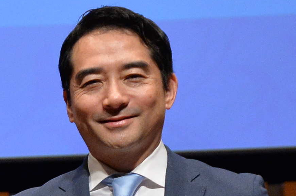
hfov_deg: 6.3
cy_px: 339
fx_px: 2619
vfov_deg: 4.3
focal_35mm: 319
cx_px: -216
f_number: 5.6
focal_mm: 75
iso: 4000
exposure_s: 1/200
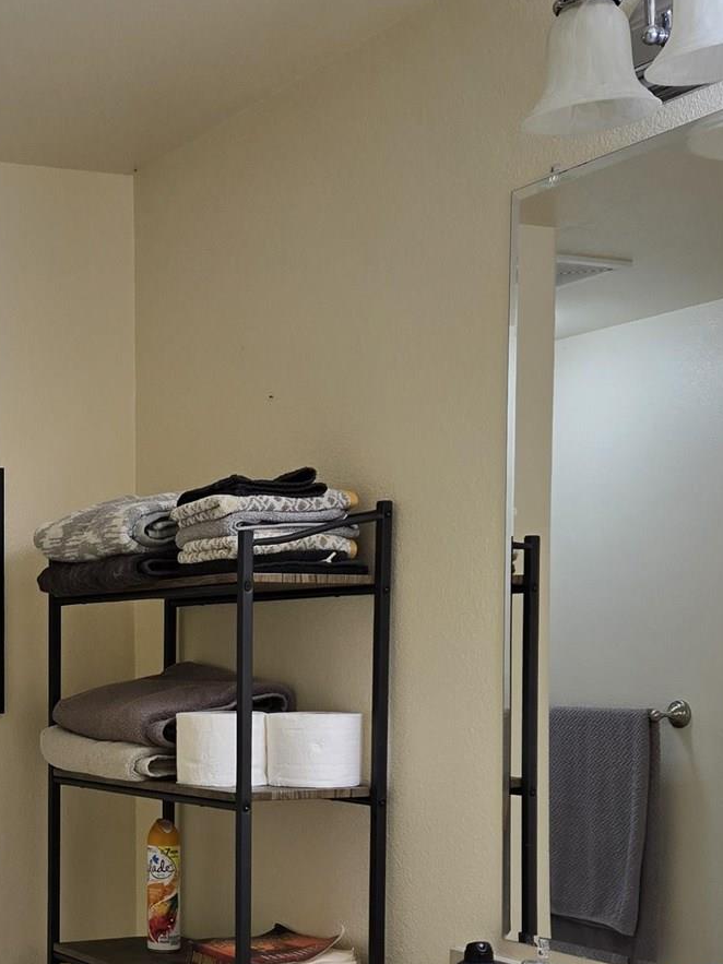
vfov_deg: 31.6
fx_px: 1671
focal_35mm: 60
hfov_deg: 23.6
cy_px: 728
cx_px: 36
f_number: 1.8
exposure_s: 1/120
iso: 64
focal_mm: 5.4
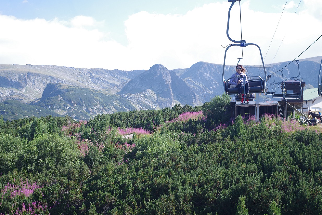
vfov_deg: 16.6
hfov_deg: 24.6
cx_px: 161
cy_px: 108
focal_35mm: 82
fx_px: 738
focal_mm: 55
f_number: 6.3
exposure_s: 1/125
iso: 100
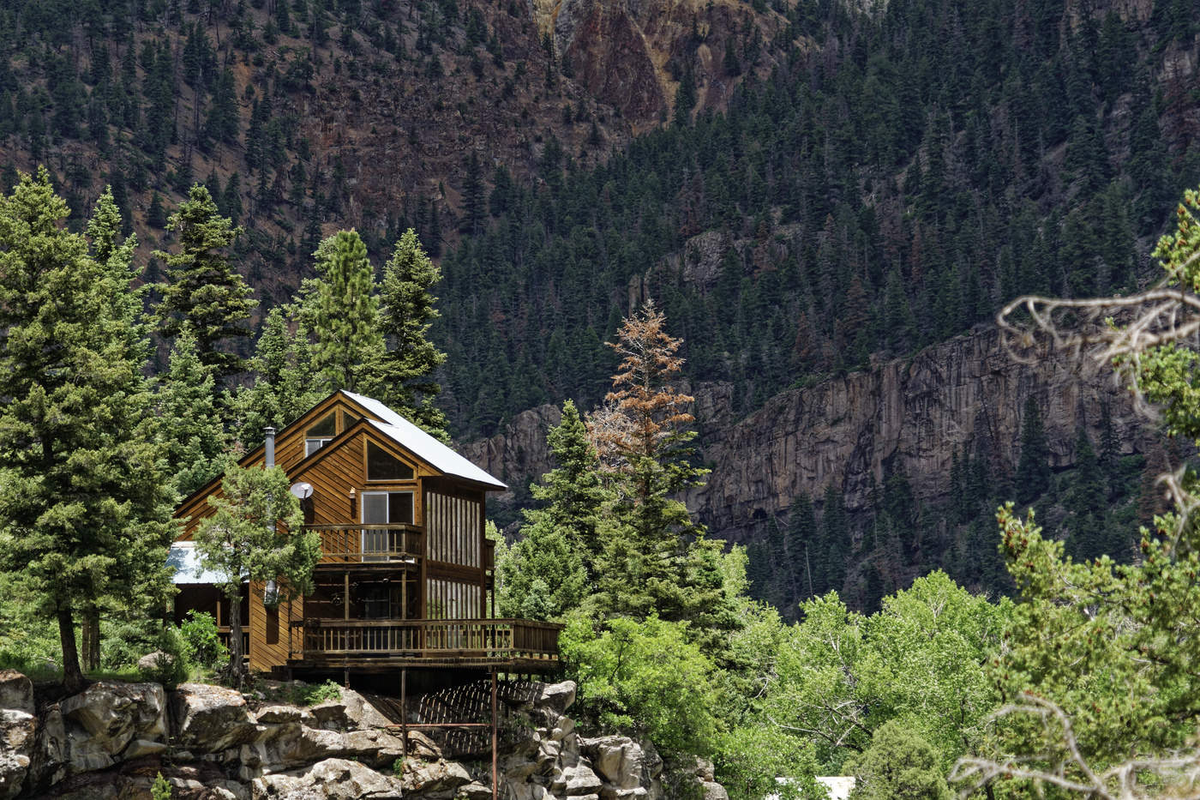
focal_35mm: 186
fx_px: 6199
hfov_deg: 11.1
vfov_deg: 7.4
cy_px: 400
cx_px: 600
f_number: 6.3
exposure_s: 1/160
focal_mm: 124
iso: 100
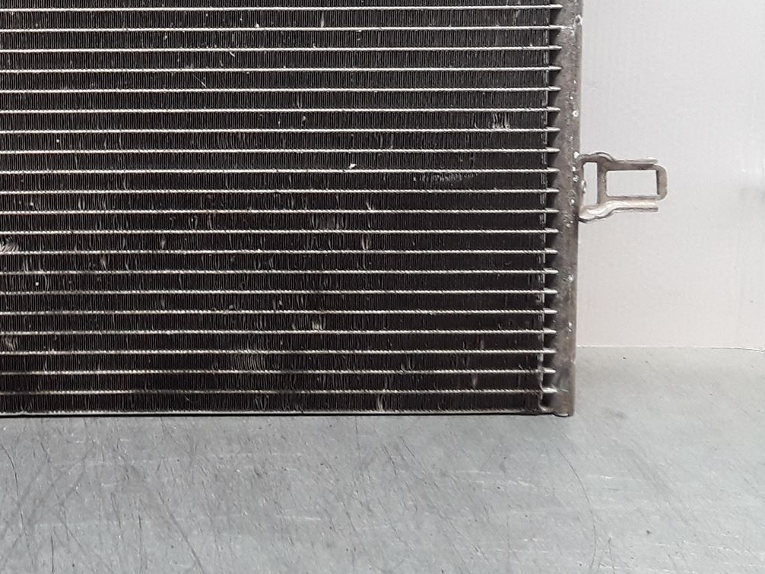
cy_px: -5
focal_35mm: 57
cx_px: 8
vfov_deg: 24.5
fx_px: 1260
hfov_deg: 31.4
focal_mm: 2.91
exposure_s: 1/50
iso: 50
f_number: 1.9
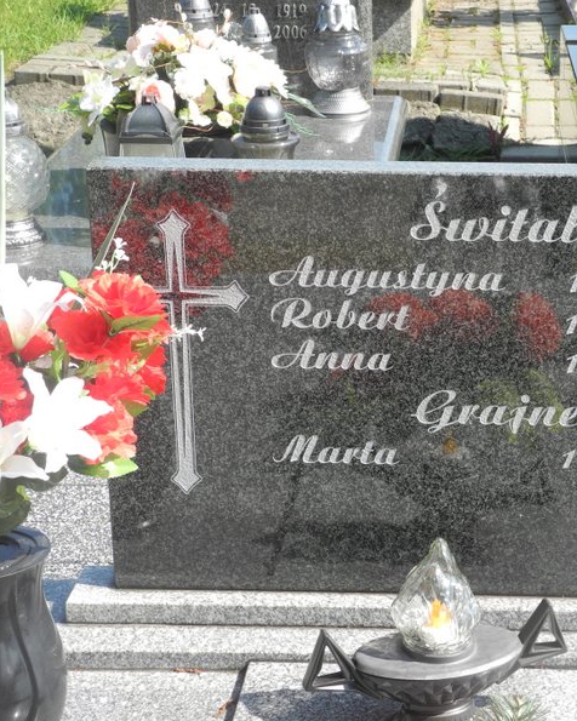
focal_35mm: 80
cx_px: 461
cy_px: 360
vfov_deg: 23.8
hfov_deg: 19.0
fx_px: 1708
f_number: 3.5
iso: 100
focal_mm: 13
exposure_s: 1/320
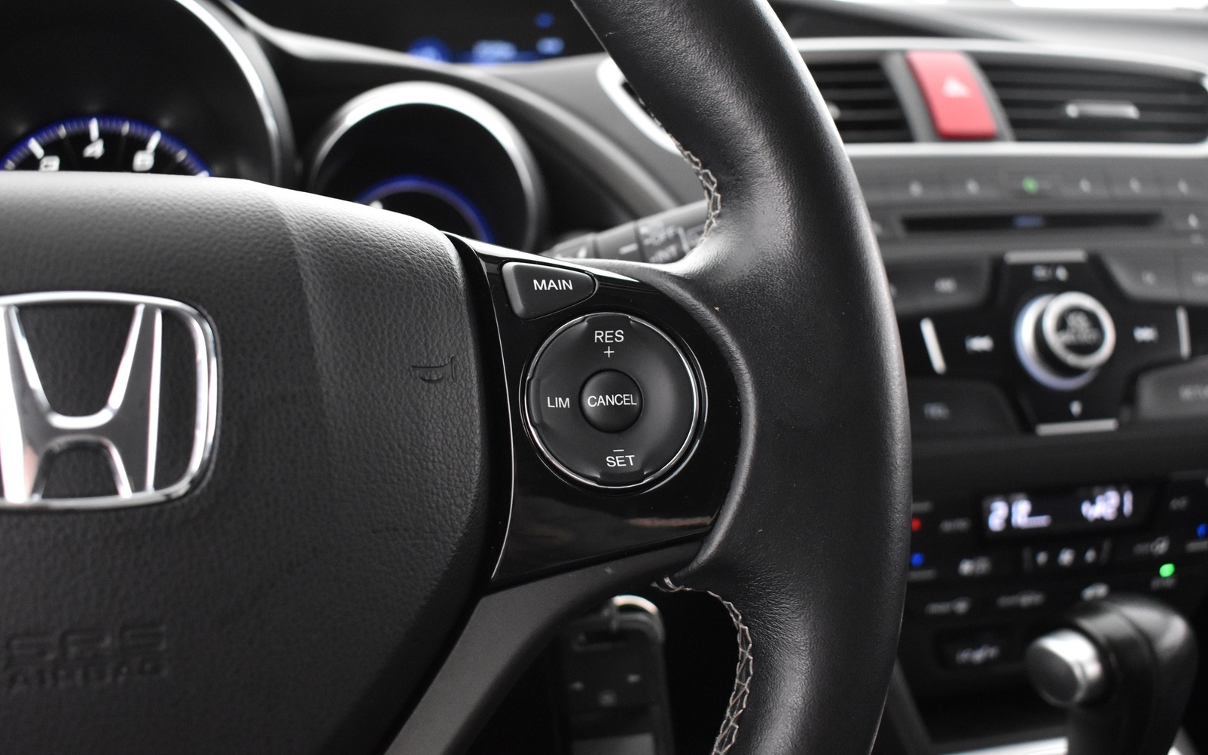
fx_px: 1169
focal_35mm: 36
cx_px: 605
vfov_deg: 35.8
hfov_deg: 54.6
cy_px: 400
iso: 3200
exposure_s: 1/25
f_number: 3.8
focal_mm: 23
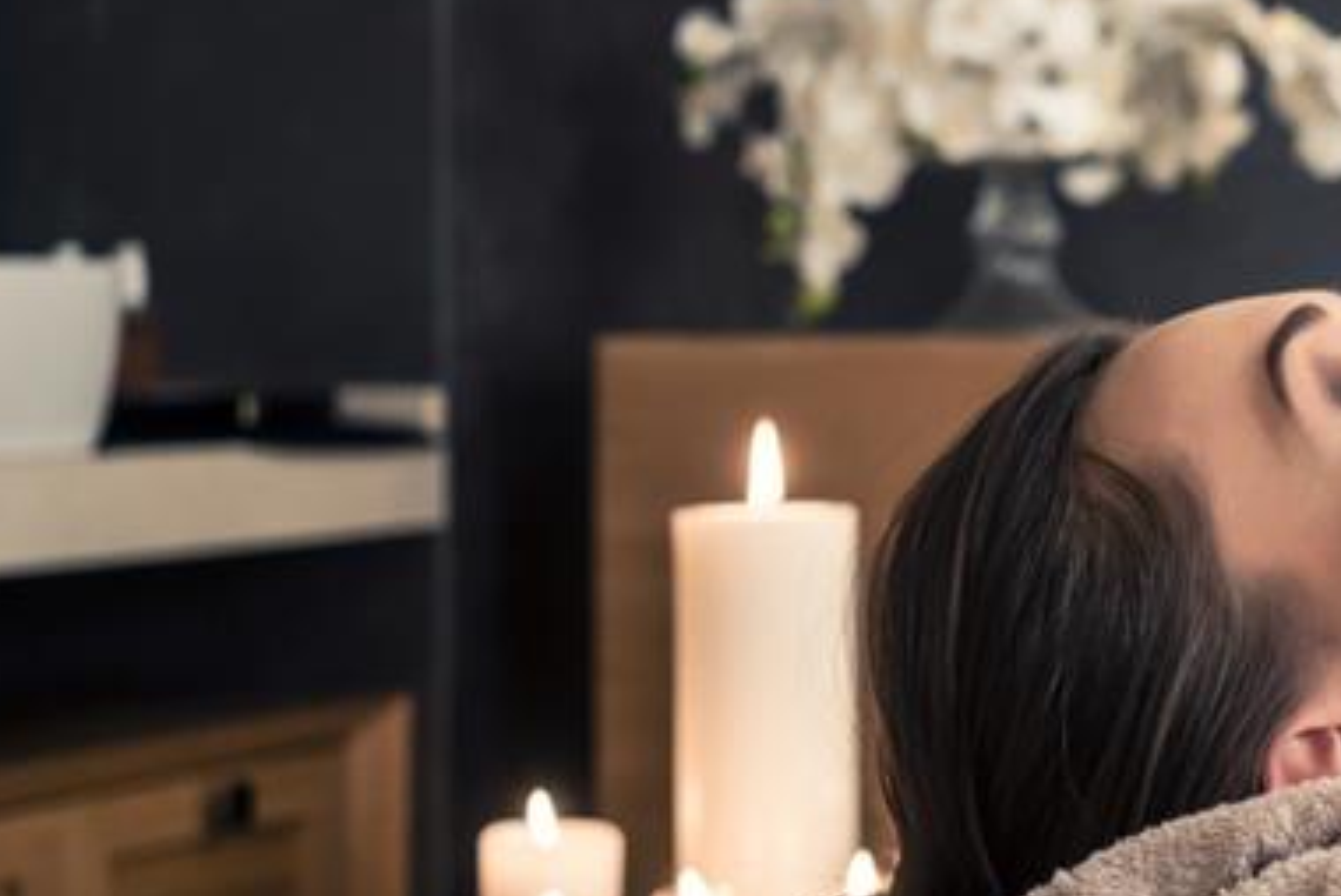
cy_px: 344
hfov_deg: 21.2
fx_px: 3430
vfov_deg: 14.9
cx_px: 1397
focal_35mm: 92
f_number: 3.5
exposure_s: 1/100
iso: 1250
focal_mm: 35
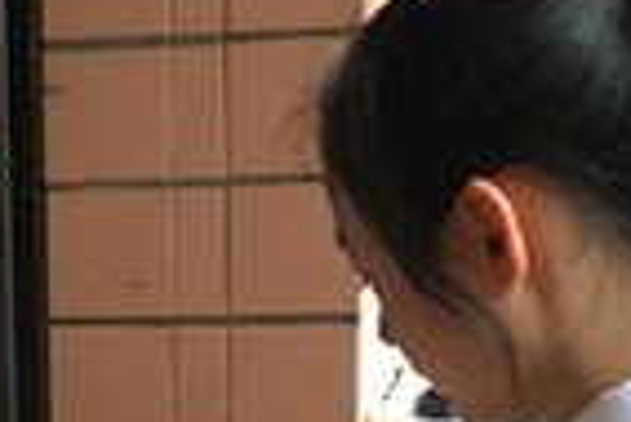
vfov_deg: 10.5
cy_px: 617
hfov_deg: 15.5
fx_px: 2228
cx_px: -147
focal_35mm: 127
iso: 32
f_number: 2.2
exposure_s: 1/100
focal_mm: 4.15
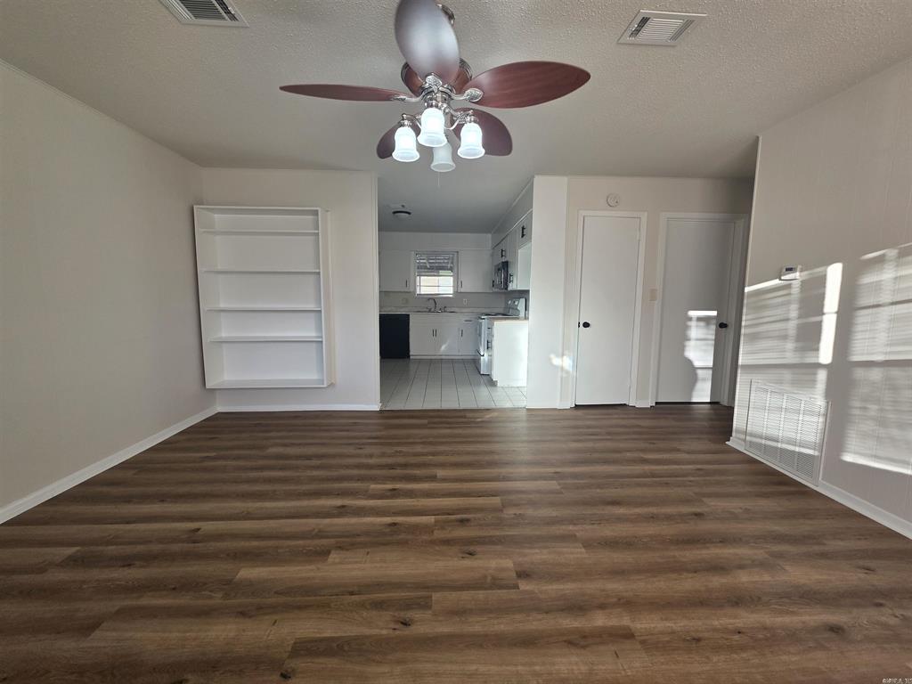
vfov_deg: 89.9
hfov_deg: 106.2
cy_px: 342
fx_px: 343
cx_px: 456
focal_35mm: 13
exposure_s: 1/120
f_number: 1.9
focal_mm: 2.2
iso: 64
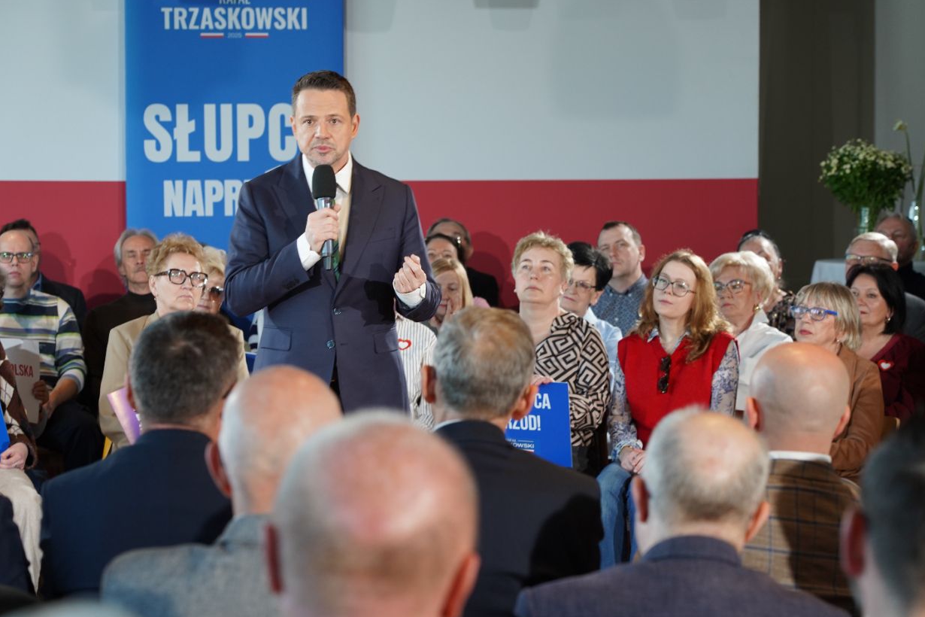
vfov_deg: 12.3
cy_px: 311
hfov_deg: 18.4
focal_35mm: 111
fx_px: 2852
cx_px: 476
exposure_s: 1/100
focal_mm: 105
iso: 1000
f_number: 5.6
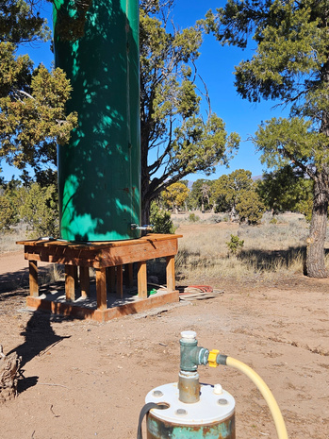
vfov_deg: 48.9
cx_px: 135
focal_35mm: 38
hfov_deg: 37.6
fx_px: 481
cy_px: 241
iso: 25
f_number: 1.8
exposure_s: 1/2140
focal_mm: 5.4
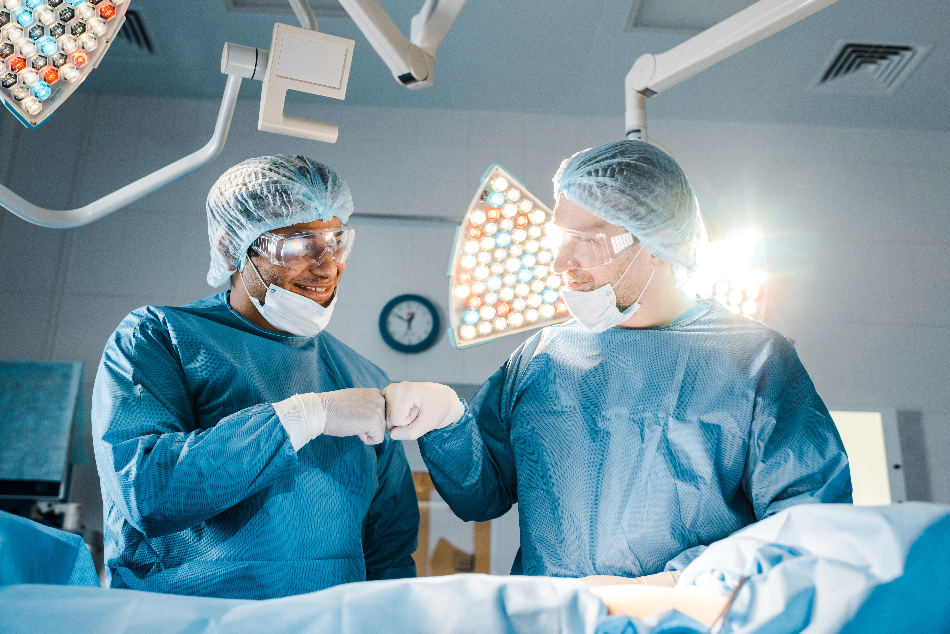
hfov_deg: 54.4
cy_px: 317
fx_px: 924
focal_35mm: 35
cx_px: 475
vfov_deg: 37.9
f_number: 3.5
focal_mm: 35
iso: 160
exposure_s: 1/200
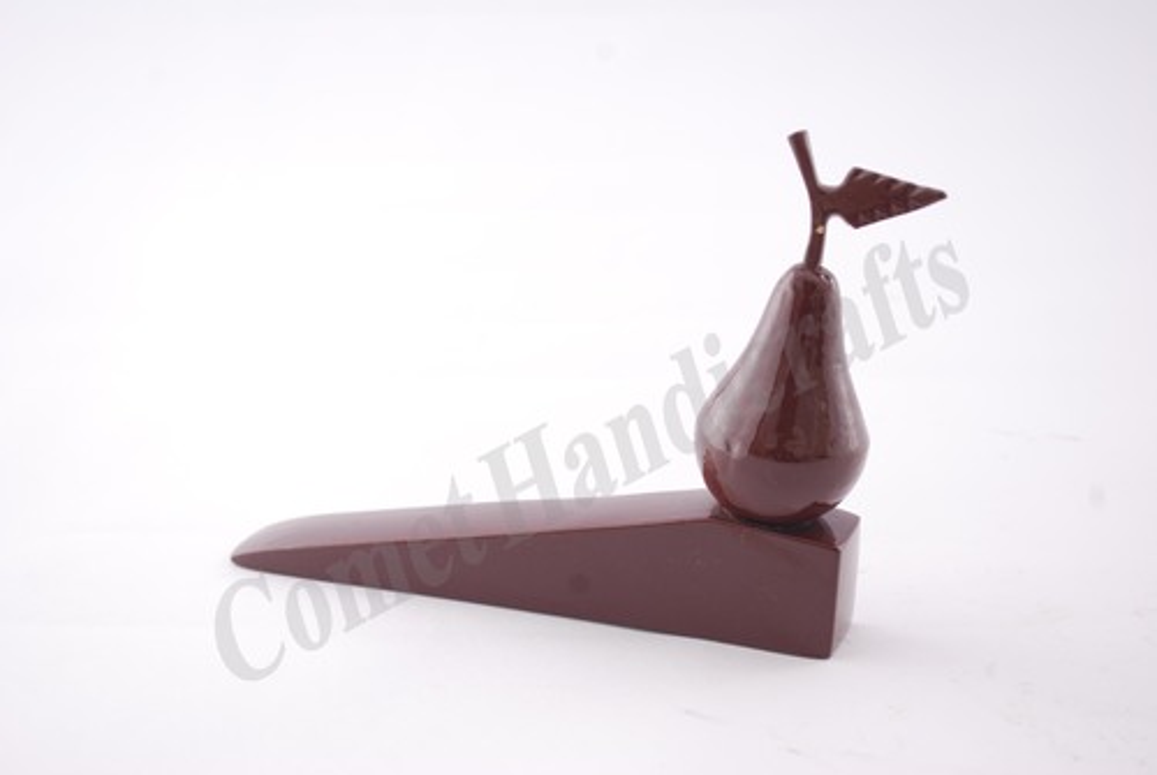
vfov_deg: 17.6
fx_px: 2511
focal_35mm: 78
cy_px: 388
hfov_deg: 26.0
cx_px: 578
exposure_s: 1/125
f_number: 7.1
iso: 200
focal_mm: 52
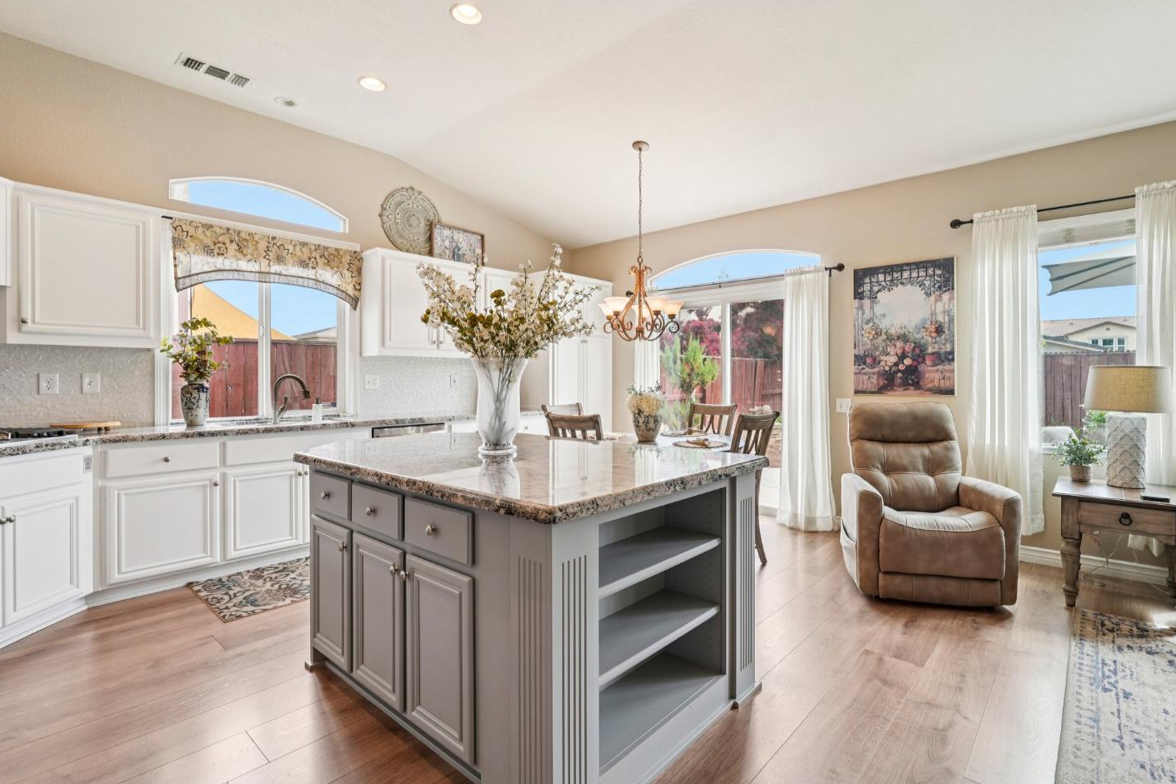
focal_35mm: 18
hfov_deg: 91.5
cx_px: 609
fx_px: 573
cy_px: 380
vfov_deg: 68.8
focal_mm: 16.5
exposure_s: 1/25
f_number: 8
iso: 400
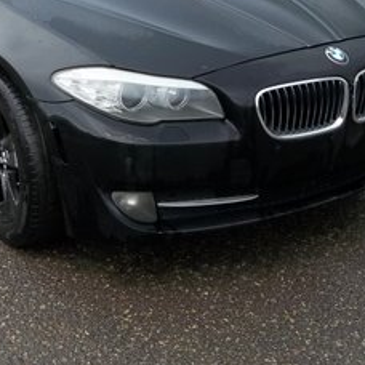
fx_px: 787
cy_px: 66
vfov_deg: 25.6
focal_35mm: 66
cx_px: 70
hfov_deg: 25.6
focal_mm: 4.9
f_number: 3.5
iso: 80
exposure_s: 1/160
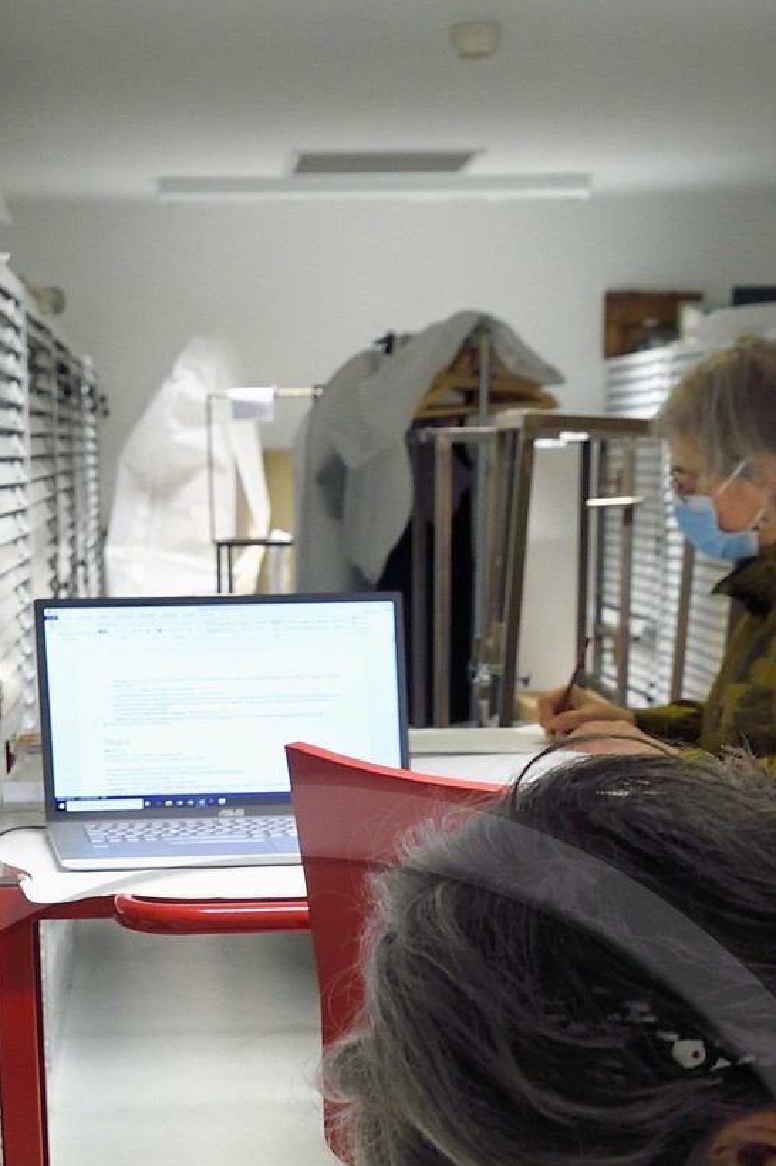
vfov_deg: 21.9
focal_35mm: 85
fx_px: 2750
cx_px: 289
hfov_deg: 16.0
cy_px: 1449
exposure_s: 1/50
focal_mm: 29
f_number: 6.3
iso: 1600
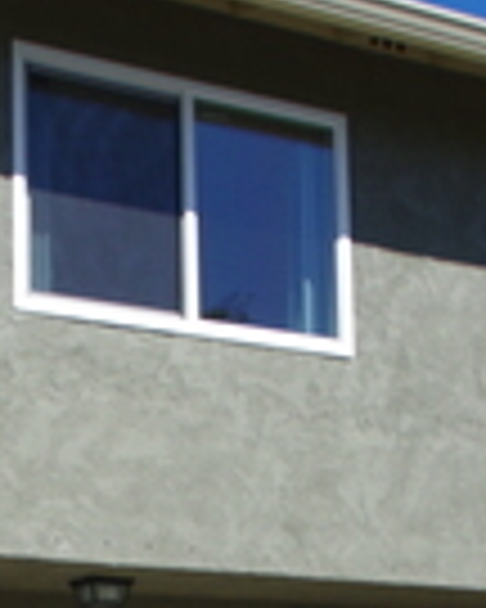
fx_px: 1492
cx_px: 50
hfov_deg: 18.2
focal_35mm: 83
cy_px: 653
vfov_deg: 21.9
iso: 100
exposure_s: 1/160
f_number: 11
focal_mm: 10
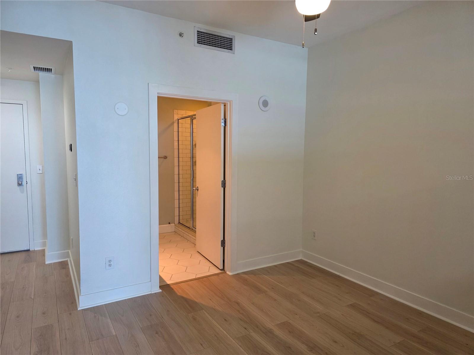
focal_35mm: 23
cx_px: 237
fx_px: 315
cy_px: 178
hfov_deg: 73.9
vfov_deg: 58.9
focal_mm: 6.3
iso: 400
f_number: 1.7
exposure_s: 1/120
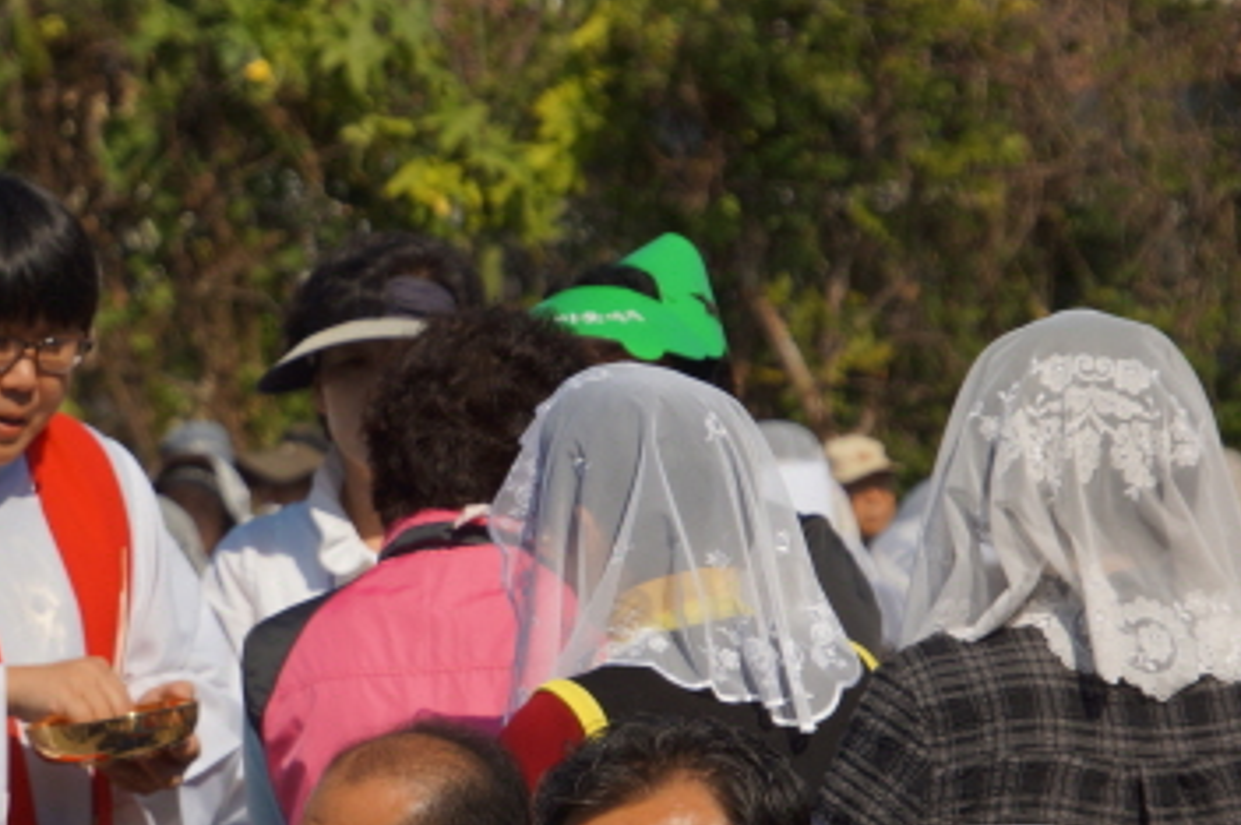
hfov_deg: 6.6
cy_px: 612
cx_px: 550
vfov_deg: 4.4
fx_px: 10745
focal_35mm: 312
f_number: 7.1
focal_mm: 105
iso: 100
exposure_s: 1/800
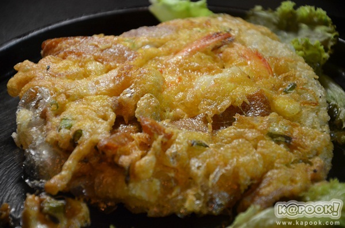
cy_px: 114
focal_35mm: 158
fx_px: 1506
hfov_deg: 13.1
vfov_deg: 8.7
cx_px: 172
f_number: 5.6
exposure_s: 1/15
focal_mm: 105
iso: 640
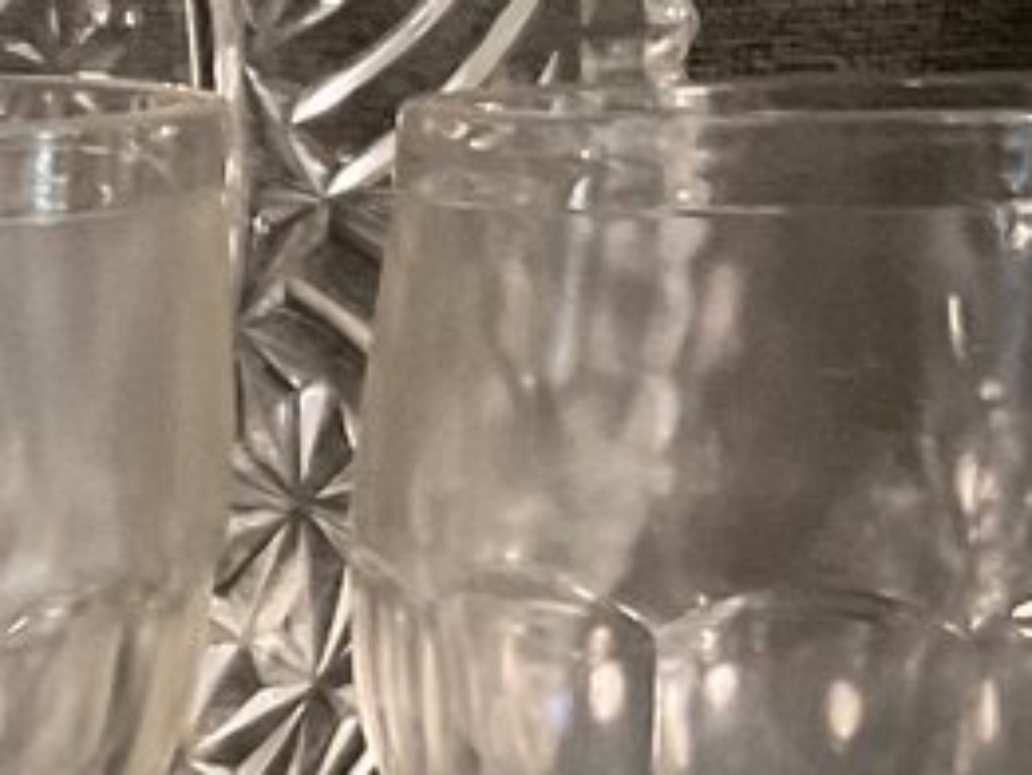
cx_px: -741
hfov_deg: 11.1
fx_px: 5011
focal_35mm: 168
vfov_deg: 8.2
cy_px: 1821
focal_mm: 3
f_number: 1.8
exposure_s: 1/60
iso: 250
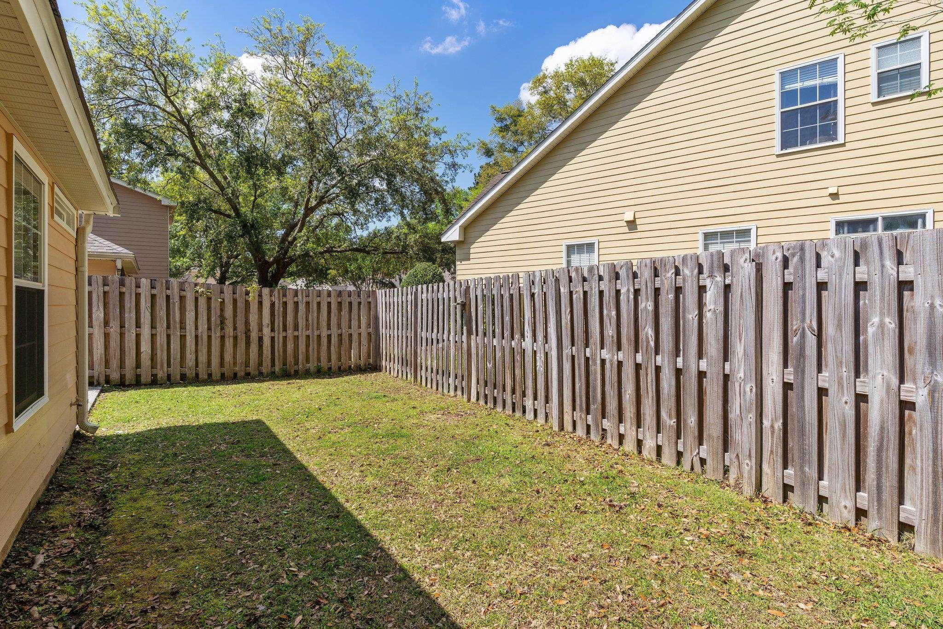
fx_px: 445
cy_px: 314
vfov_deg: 70.4
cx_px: 472
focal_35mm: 17
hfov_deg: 93.3
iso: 100
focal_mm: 17
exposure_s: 1/25
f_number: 9
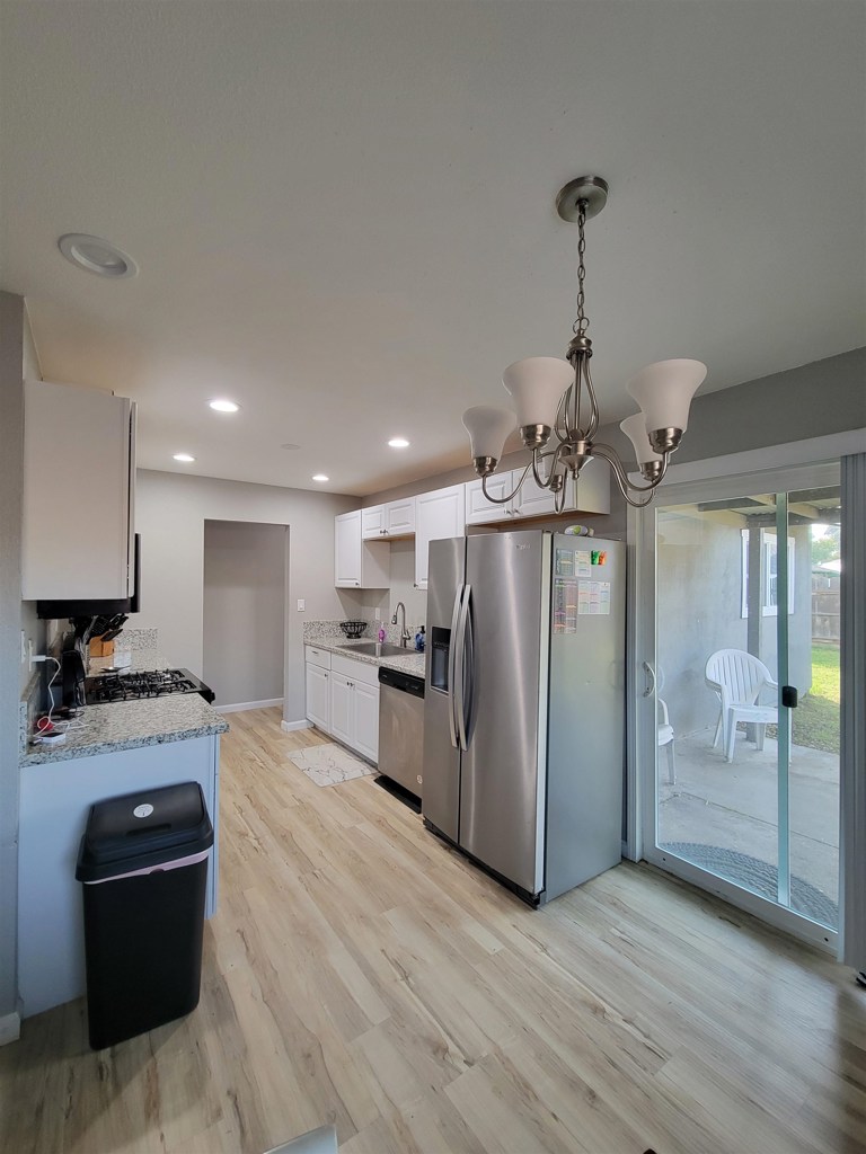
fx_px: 434
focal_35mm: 13
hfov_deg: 89.9
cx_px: 433
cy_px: 577
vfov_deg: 106.2
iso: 200
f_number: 2.2
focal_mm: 2.2
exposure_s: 1/60
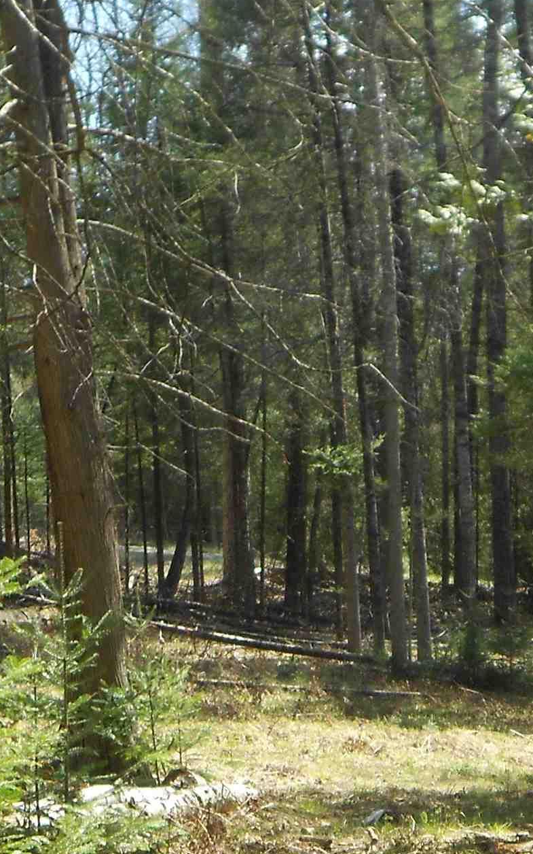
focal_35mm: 127
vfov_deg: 16.2
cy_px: 779
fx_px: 2952
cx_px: 364
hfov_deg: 10.3
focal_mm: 8.8
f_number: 4.5
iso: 80
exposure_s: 1/160
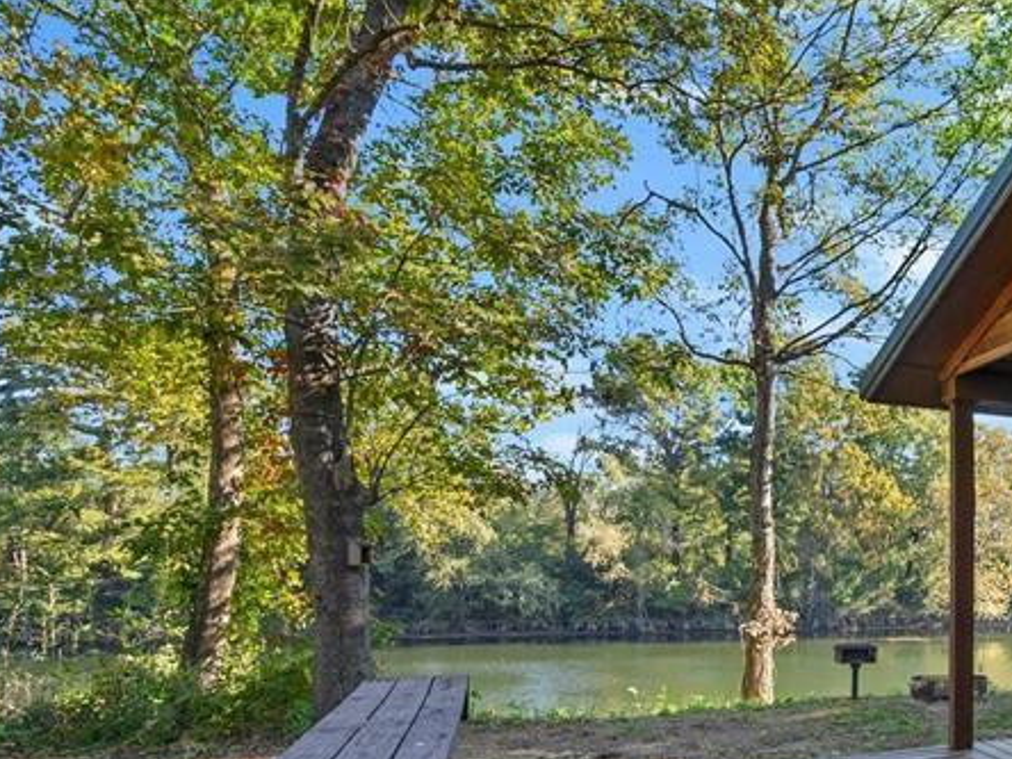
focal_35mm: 31
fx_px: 906
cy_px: 572
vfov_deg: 43.9
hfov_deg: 46.2
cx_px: 1068
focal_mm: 14
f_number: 6.3
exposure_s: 1/125
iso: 500
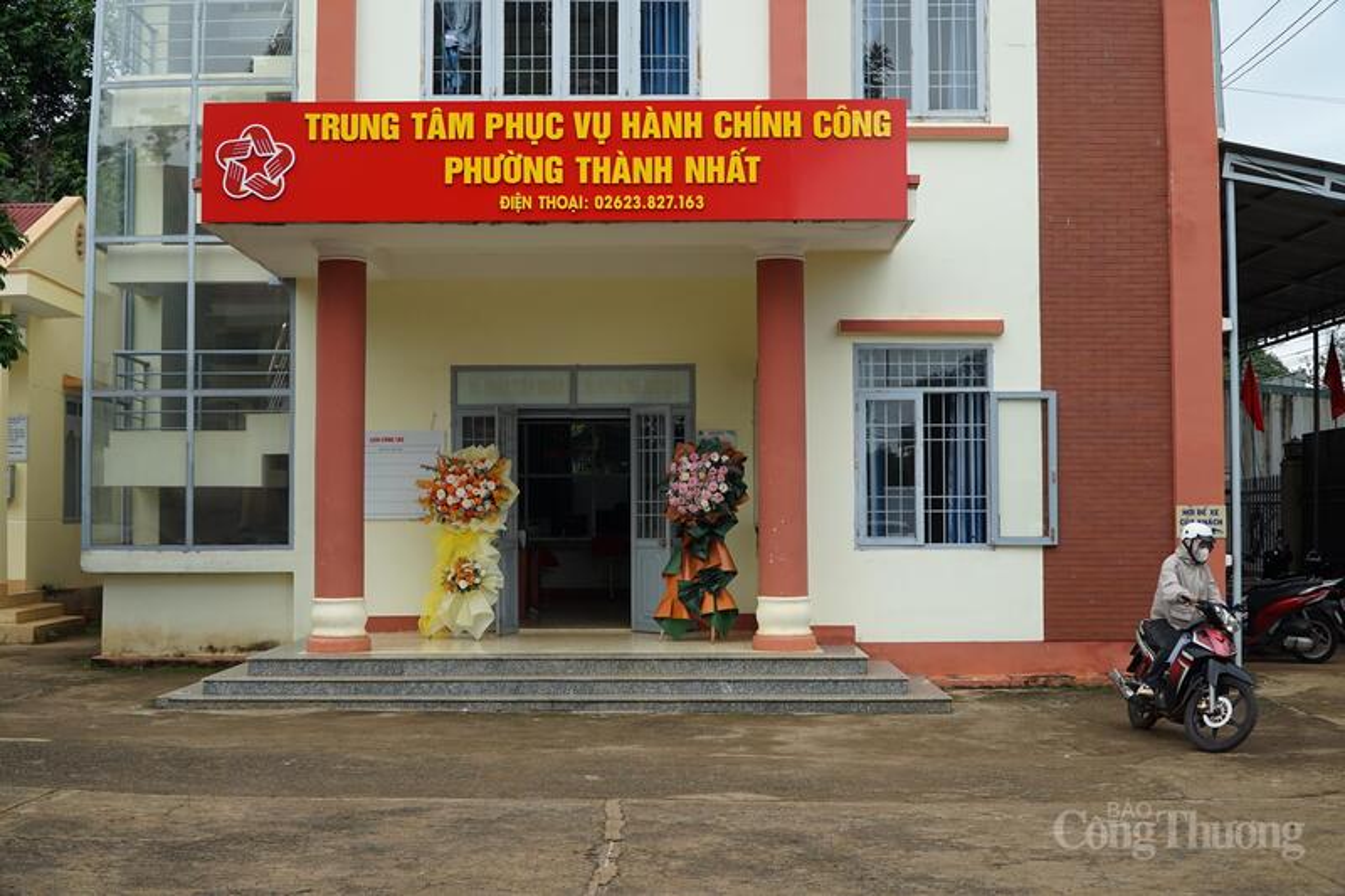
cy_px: 448
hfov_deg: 49.6
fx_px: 1457
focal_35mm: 39
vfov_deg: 34.2
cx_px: 672
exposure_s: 1/250
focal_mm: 26
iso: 100
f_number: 5.6
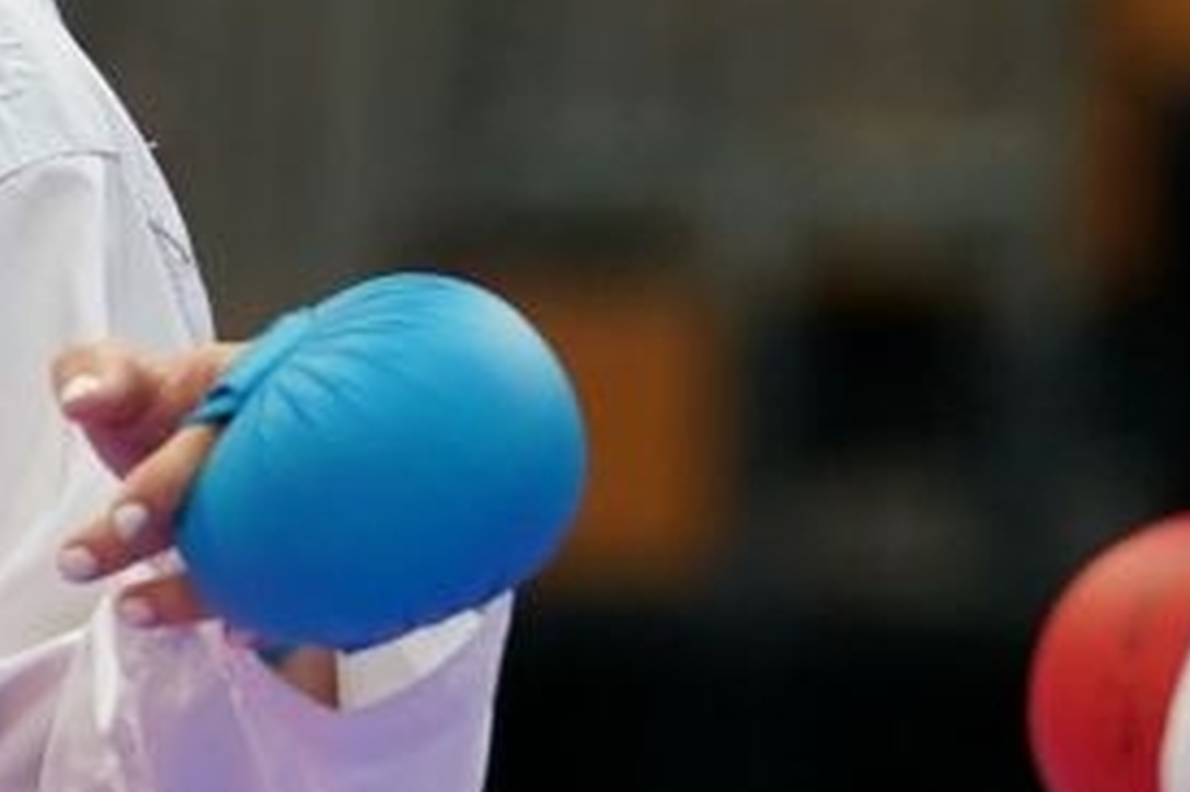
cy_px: 545
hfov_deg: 1.6
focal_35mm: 1309
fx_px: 43242
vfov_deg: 1.0
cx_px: 316
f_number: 2.8
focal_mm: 200
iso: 1600
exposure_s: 1/1000
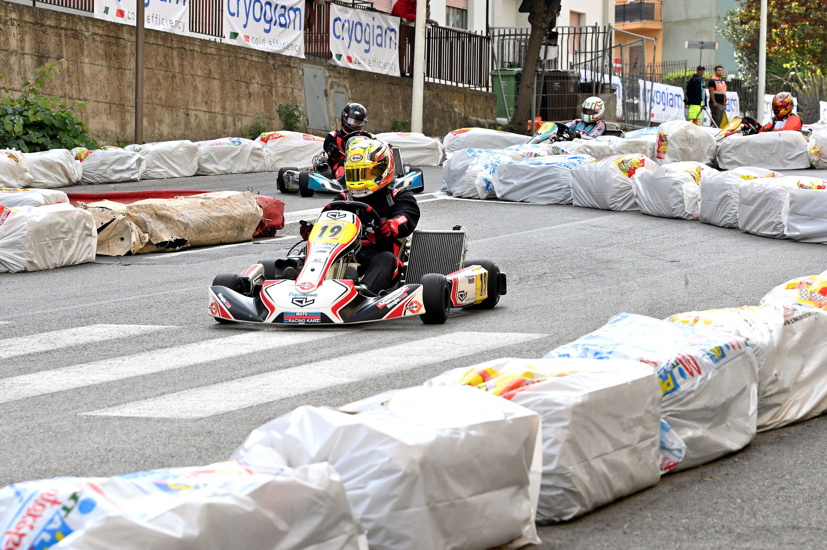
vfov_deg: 10.6
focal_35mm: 129
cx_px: 414
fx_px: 2962
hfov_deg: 15.9
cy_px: 275
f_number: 6.3
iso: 1600
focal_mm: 86
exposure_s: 1/2000
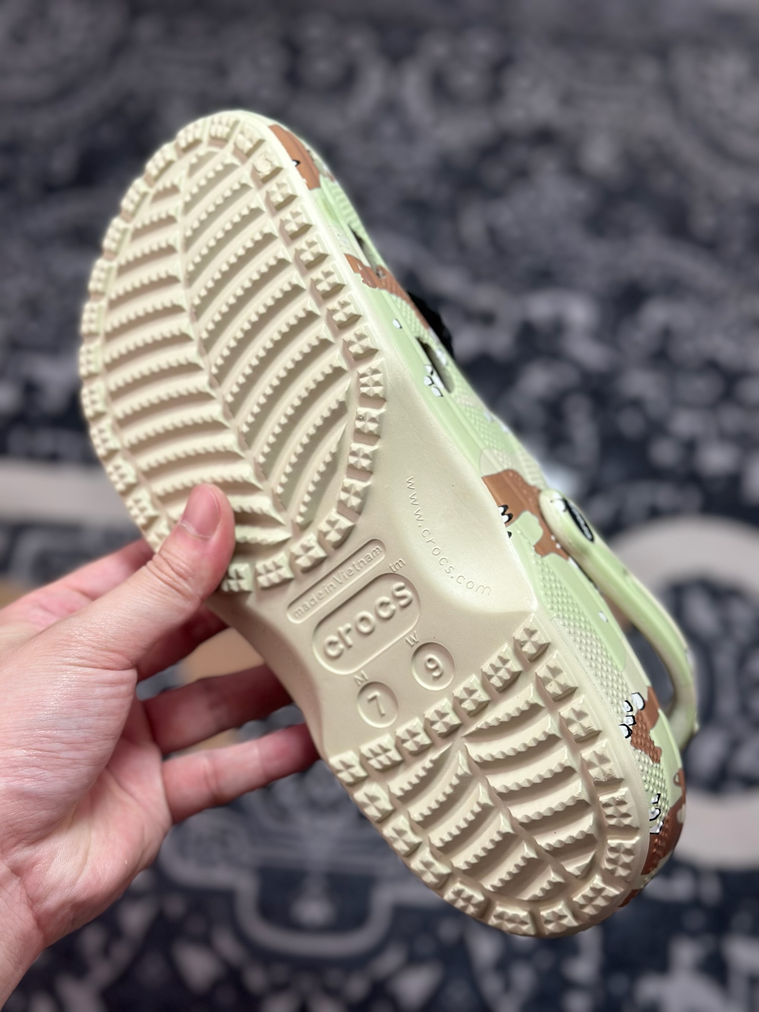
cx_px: 380
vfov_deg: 39.7
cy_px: 506
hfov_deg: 30.3
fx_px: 1403
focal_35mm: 48
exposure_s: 1/1050
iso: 80
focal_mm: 6.86
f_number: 1.78
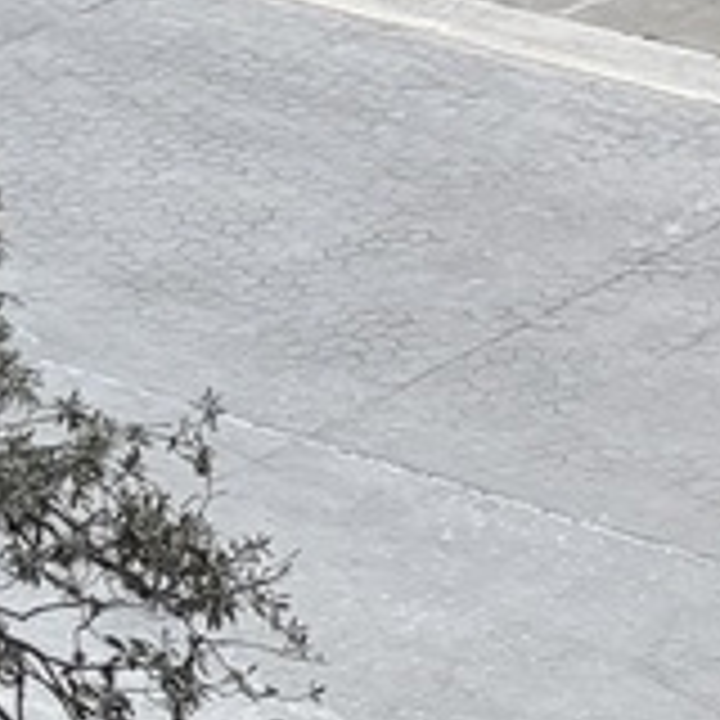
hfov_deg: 9.6
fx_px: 4048
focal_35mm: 172
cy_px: 702
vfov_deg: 10.1
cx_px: 1336
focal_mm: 5.96
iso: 125
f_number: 1.6
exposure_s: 1/122
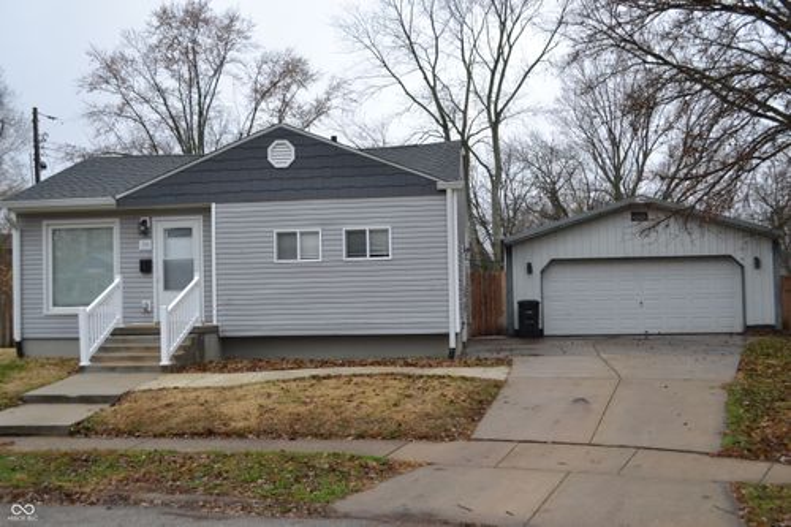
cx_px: 396
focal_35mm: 36
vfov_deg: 36.8
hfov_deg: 53.1
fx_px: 791
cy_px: 264
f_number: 5.6
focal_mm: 24
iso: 180
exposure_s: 1/125
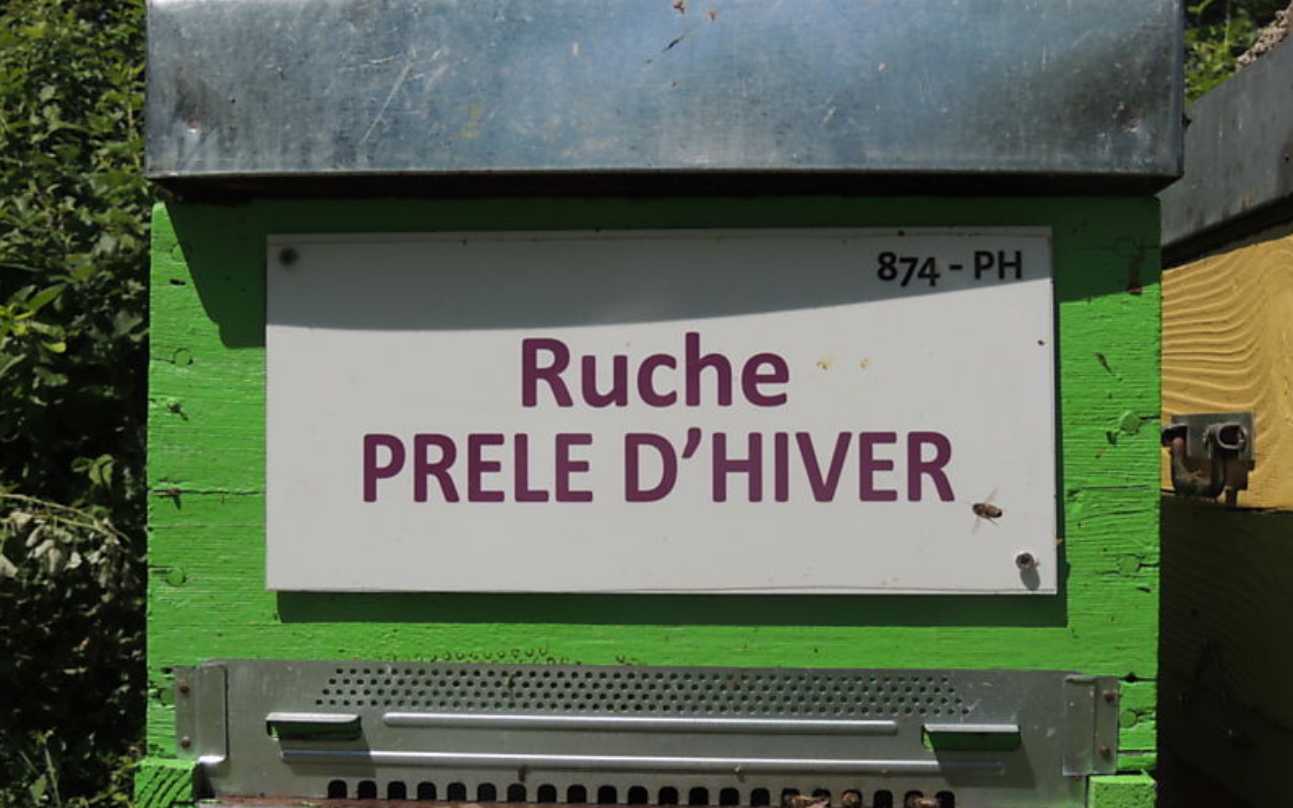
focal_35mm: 50
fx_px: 1762
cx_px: 647
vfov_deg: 25.8
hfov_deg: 40.3
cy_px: 446
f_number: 3.9
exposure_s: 1/1250
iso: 100
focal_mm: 8.3
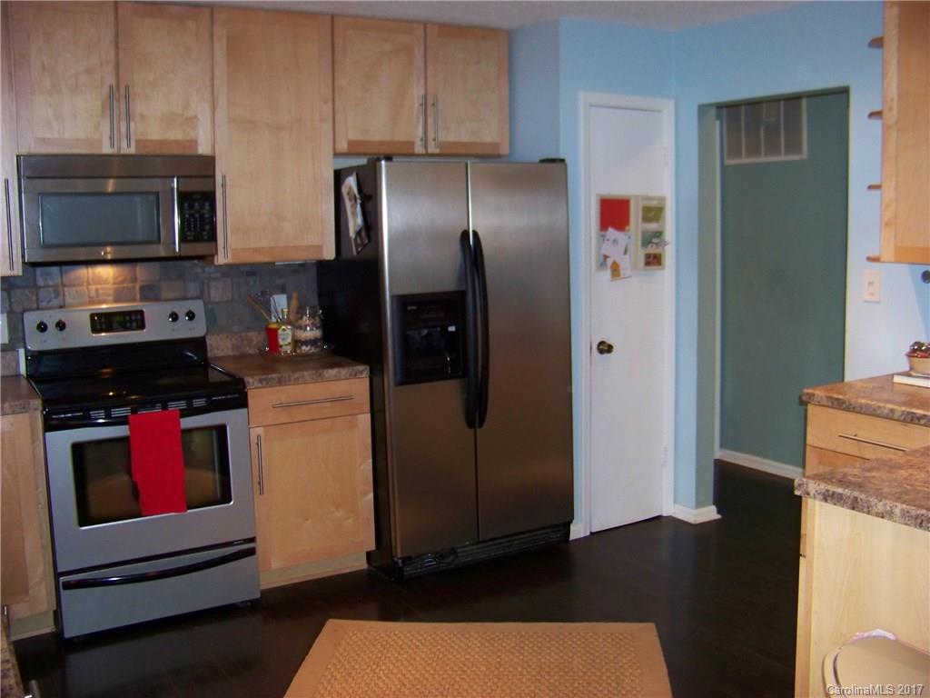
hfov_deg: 51.4
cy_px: 349
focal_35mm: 36
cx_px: 465
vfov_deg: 39.7
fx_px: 967
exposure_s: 1/30
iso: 200
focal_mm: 5.85
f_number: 2.8
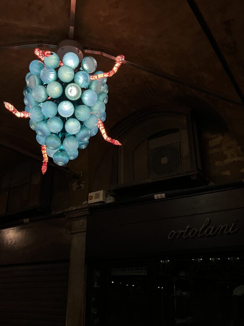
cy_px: 176
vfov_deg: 56.8
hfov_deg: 44.1
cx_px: 108
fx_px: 301
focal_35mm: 32
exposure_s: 1/50
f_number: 1.6
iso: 125
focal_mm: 5.1
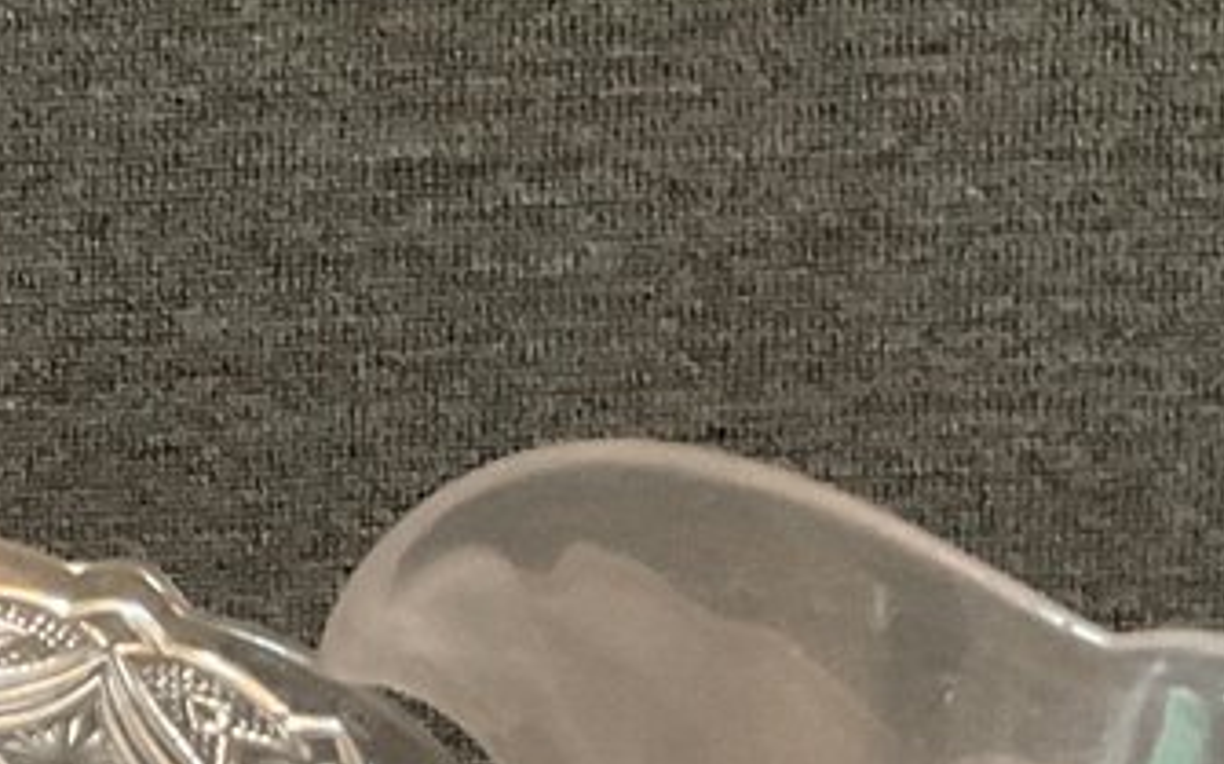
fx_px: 4634
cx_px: -309
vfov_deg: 8.8
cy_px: 1585
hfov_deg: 14.5
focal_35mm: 139
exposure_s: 1/33
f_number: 1.8
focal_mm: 3
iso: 250
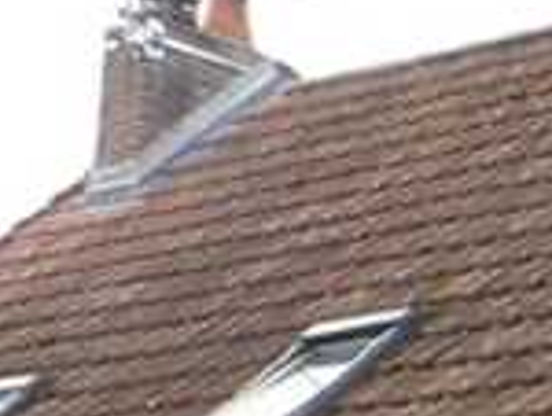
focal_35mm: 205
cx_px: 1108
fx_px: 3274
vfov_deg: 7.0
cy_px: 885
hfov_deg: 9.1
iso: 100
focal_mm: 7.9
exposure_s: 1/100
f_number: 3.8
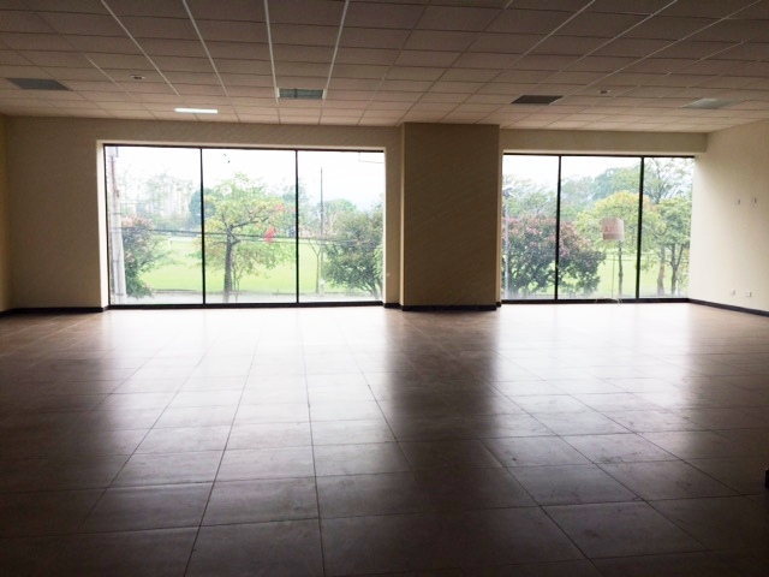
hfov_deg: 61.7
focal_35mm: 29
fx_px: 644
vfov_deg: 48.2
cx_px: 384
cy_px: 288
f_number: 2.2
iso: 32
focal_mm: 4.15
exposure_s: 1/120
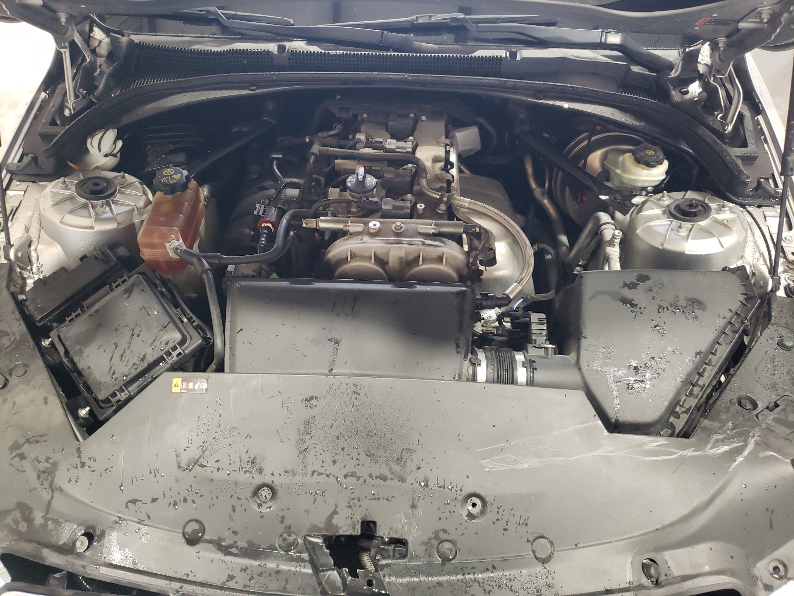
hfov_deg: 67.3
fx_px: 596
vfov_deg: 53.1
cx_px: 397
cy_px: 298
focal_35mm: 26
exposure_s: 1/60.2
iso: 219
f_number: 1.5
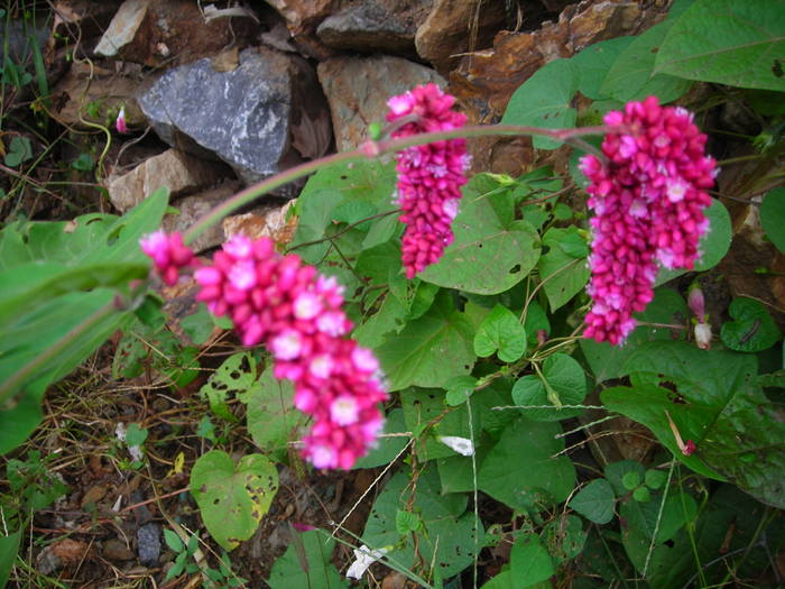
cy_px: 294
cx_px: 392
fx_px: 862
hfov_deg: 49.0
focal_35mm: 38
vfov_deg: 37.7
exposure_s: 1/30
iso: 50
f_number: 3.2
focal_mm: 6.3
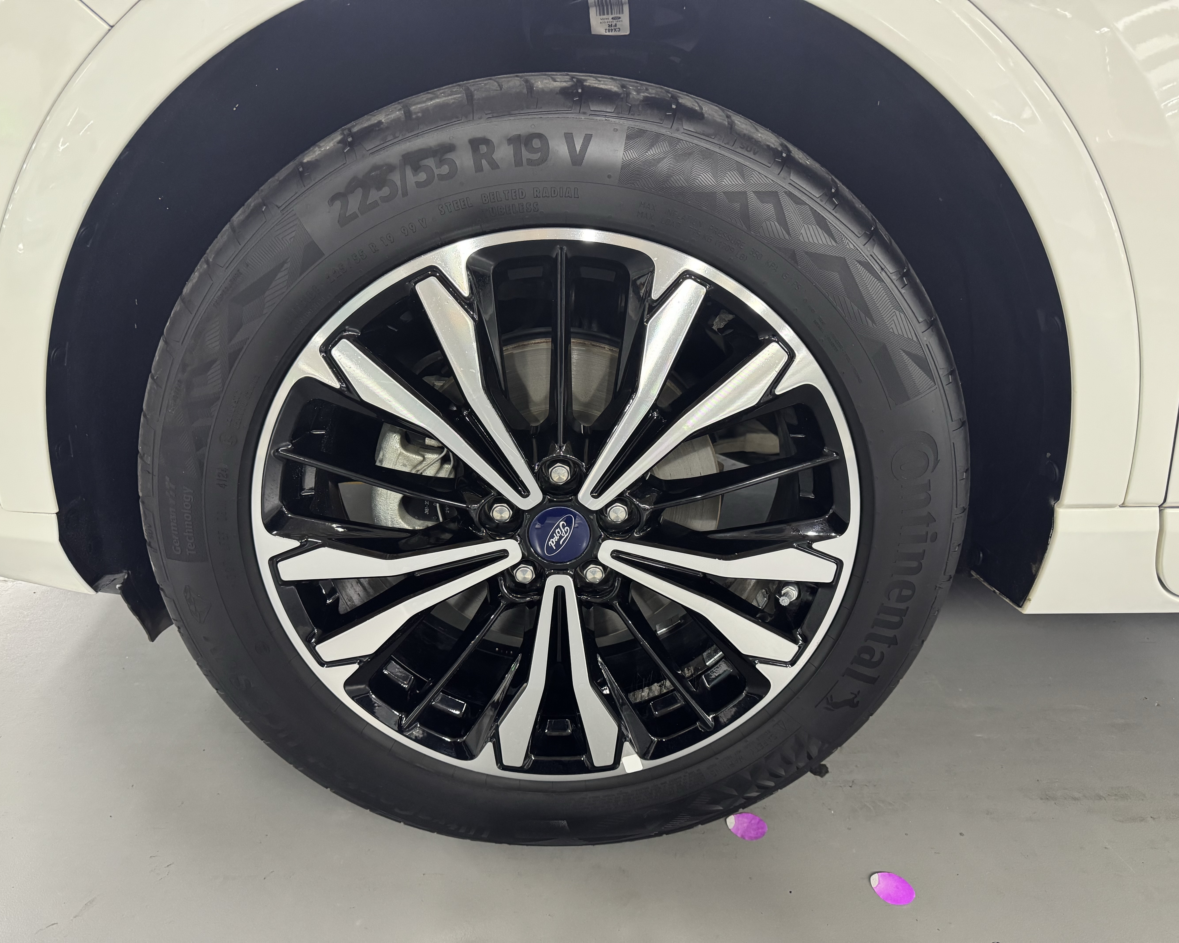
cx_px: 588
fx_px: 872
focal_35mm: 25
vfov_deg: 56.8
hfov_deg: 68.1
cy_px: 472
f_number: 1.78
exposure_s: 1/50
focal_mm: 6.76
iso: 500
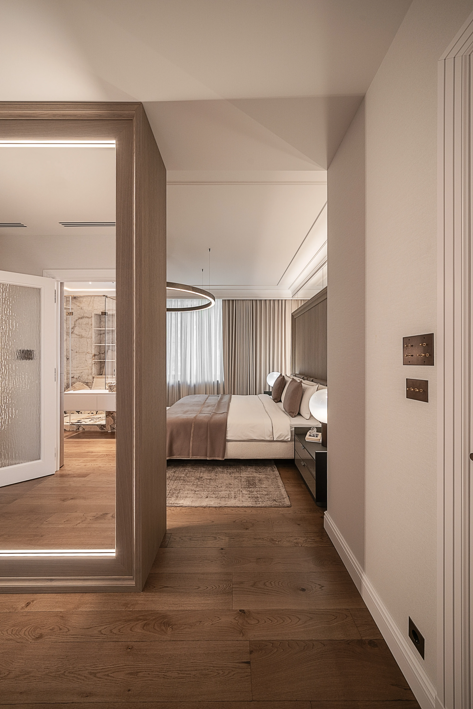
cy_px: 354
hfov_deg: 90.0
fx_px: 236
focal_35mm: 12
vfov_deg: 112.6
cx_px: 236
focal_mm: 12
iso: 100
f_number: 9
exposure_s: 1/8
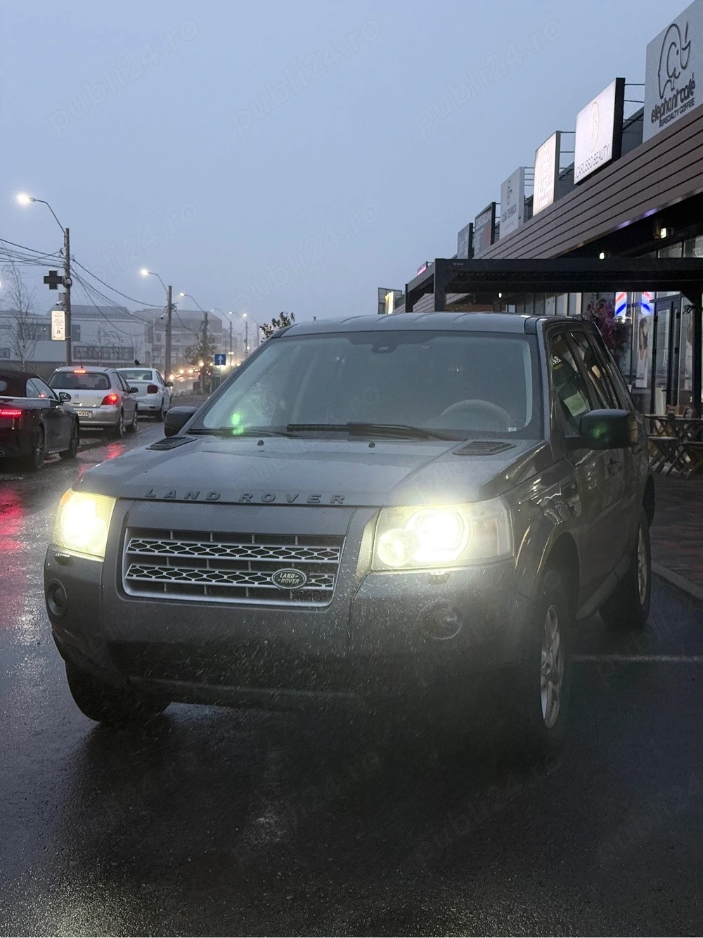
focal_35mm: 48
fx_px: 1300
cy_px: 469
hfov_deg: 30.3
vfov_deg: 39.7
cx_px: 352
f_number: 1.78
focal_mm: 6.76
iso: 125
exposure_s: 1/100
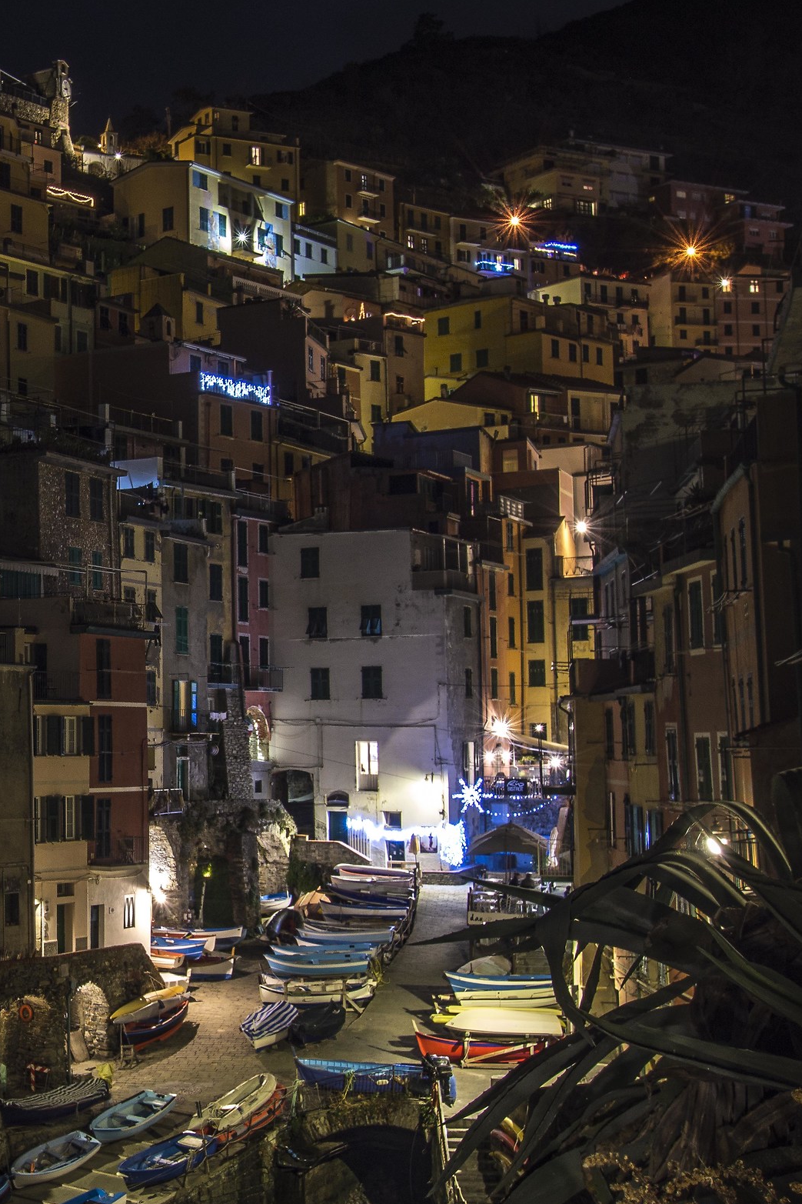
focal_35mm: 46
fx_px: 1537
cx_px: -88
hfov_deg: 26.8
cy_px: 599
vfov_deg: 42.7
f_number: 9
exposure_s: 20
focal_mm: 20
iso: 100
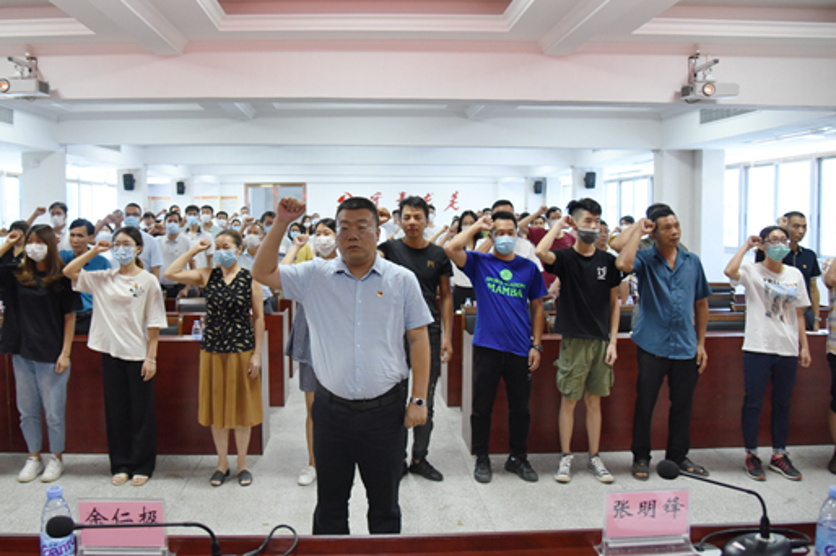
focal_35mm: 28
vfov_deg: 46.2
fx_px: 650
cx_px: 354
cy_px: 239
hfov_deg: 65.1
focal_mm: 24
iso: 2200
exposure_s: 1/160
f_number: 4
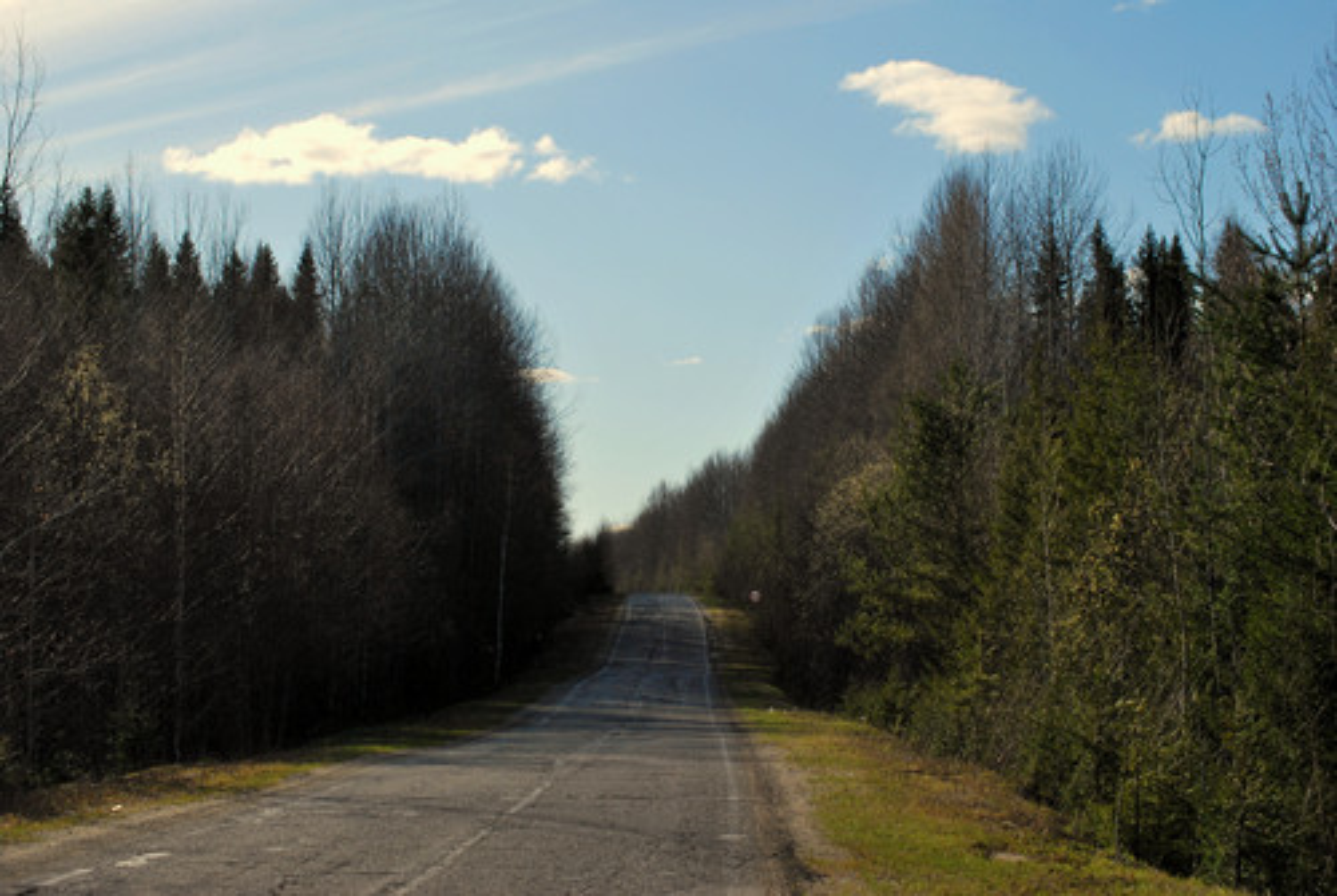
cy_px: 448
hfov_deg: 24.6
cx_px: 668
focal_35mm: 82
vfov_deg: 16.6
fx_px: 3068
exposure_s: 1/800
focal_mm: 55
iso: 200
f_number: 8
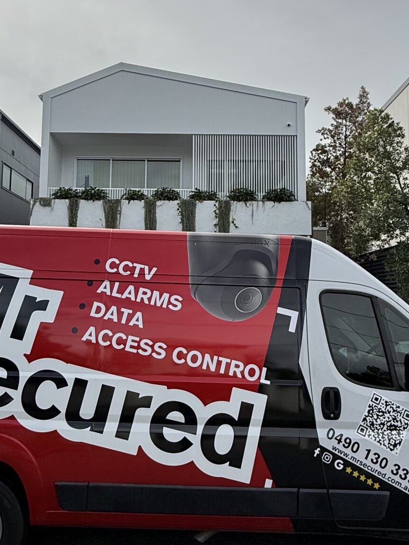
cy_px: 252
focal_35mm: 31
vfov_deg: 58.3
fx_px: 488
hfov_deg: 45.4
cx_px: 205
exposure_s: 1/3891
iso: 50
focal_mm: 2.22
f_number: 2.2
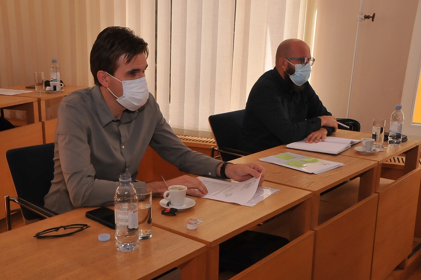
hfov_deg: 46.5
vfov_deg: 31.8
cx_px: 210
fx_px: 491
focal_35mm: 42
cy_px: 140
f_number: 13
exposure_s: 1/200
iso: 1000
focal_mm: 28
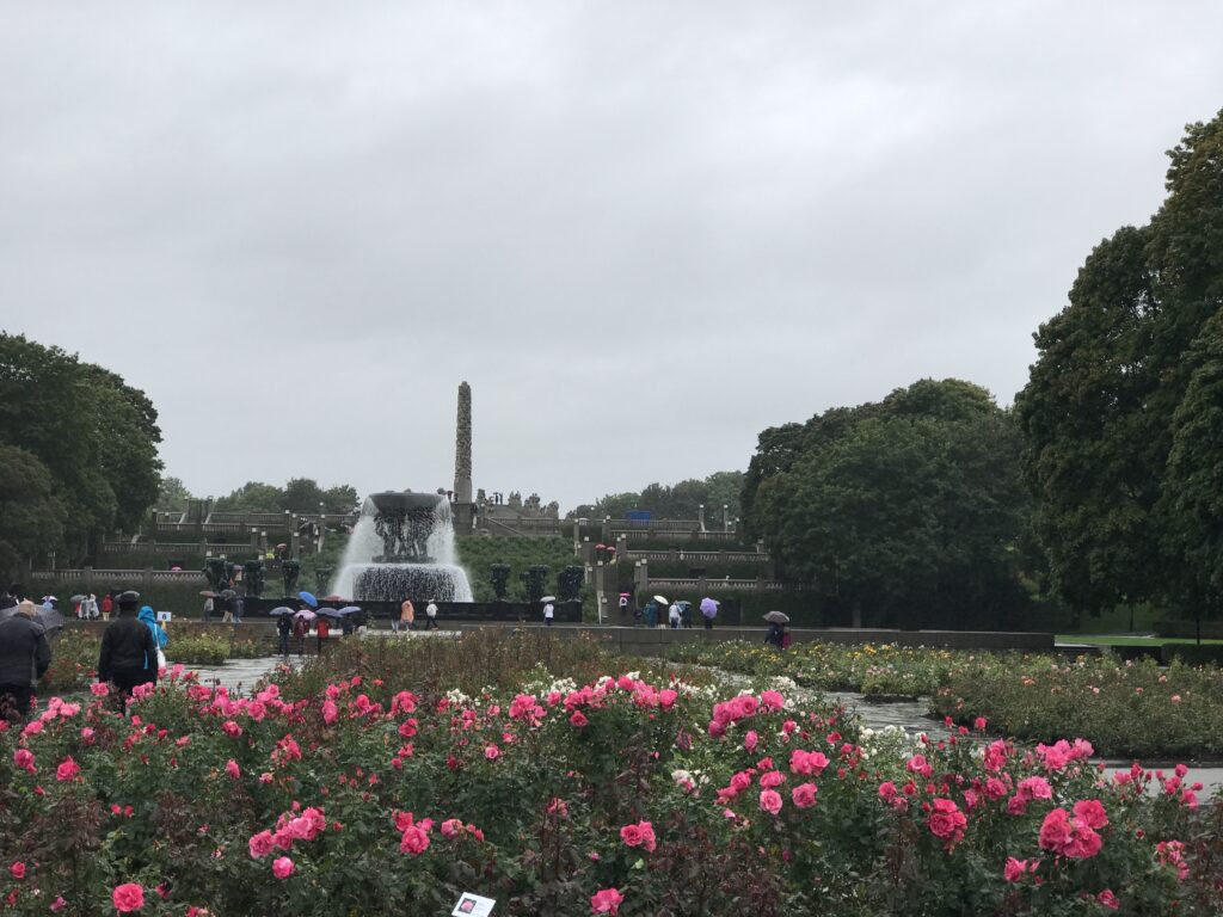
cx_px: 612
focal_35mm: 57
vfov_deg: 25.7
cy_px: 458
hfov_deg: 33.8
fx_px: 2014
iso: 20
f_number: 2.8
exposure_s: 1/239
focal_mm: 6.6
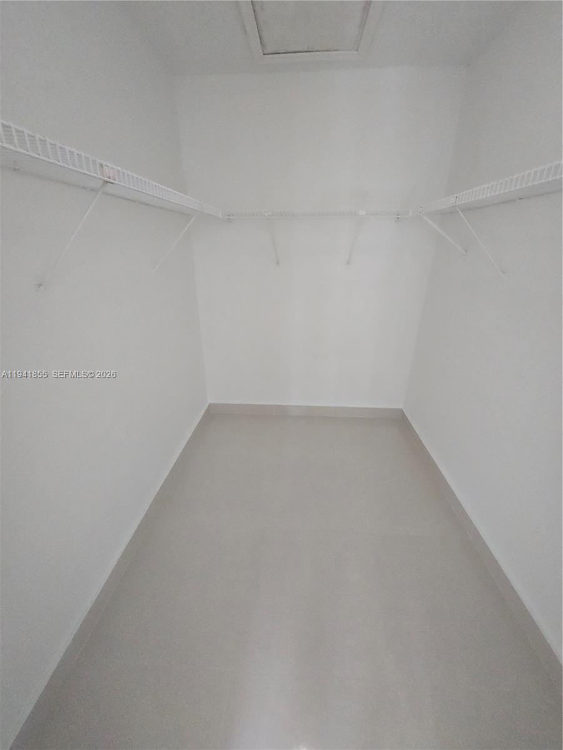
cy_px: 375
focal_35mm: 13
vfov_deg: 106.2
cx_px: 282
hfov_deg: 89.9
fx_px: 282
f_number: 2.2
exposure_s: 1/60
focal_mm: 1.7
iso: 250
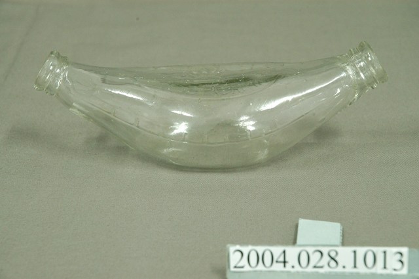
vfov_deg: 13.0
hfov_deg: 19.5
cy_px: 140
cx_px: 210
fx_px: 1221
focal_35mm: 105
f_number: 8
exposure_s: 1/10
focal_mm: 70
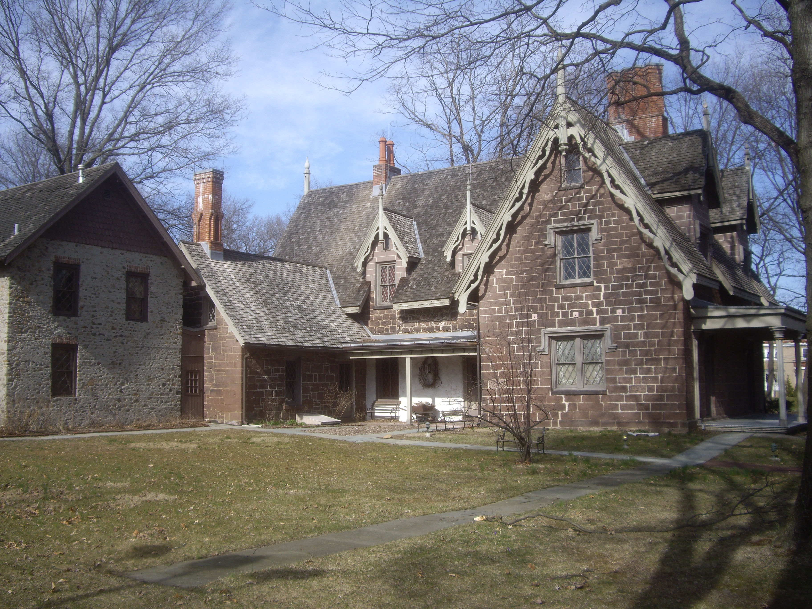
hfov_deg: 49.0
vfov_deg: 37.7
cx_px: 406
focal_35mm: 38
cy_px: 304
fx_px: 891
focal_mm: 7.9
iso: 64
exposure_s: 1/640
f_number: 2.8
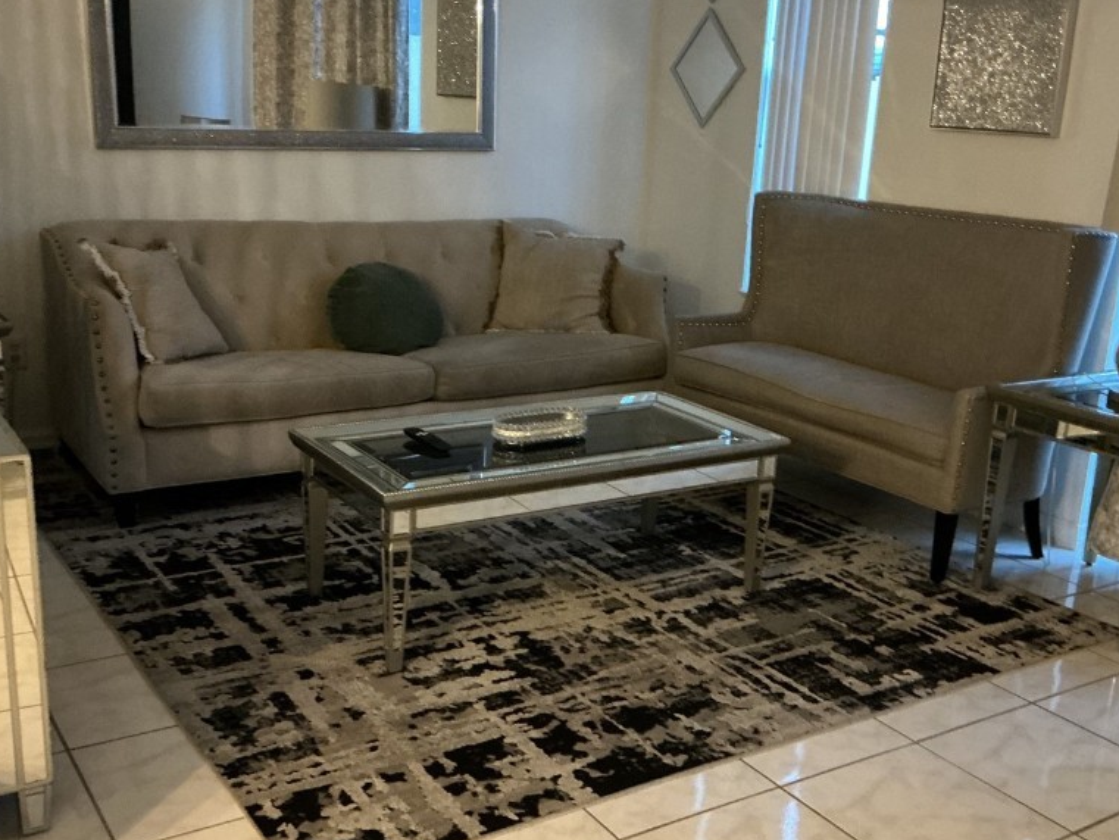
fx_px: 1261
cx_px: 568
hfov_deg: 47.9
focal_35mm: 39
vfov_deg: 36.8
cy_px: 433
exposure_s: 1/24
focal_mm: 3
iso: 500
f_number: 1.8
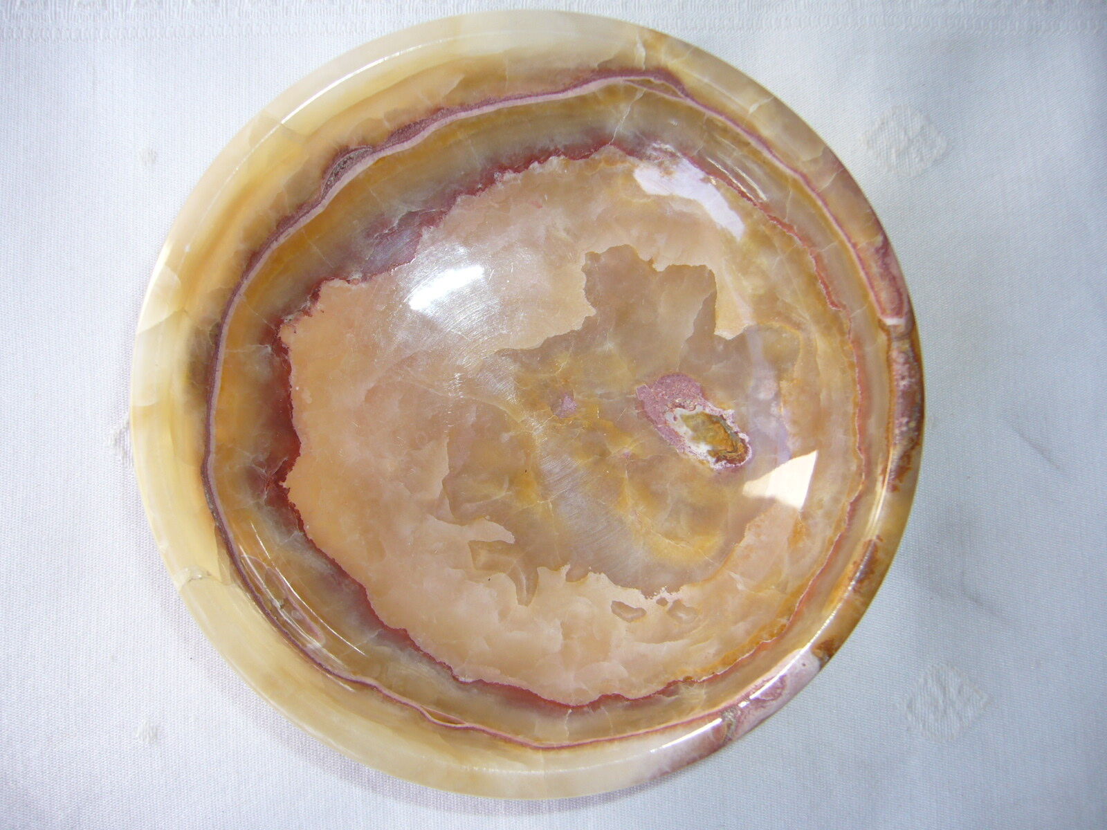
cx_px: 554
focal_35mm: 35
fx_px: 1119
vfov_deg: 40.7
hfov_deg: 52.6
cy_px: 415
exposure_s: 1/100
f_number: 2.8
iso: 80
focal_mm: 5.8
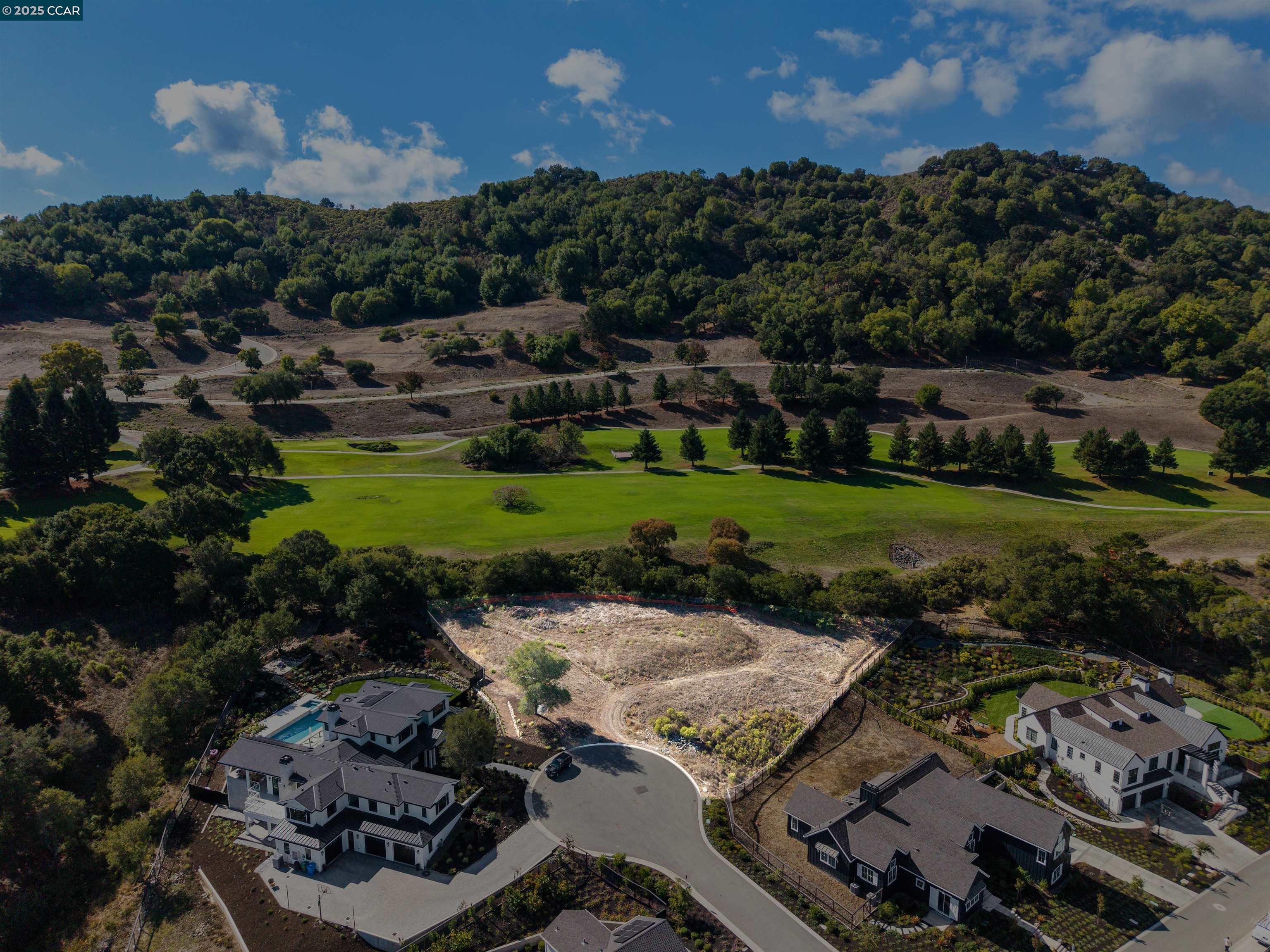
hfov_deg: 71.6
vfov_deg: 56.8
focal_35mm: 24
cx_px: 635
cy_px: 476
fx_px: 881
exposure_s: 1/730
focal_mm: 8.7
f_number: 1.8
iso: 200
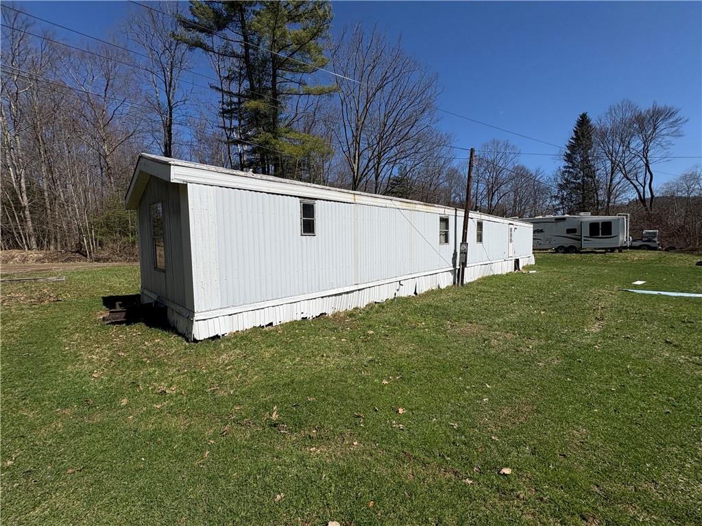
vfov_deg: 85.7
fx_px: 284
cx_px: 351
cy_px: 263
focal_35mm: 14
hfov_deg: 102.1
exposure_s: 1/5263
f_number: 2.2
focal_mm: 2.22
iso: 40
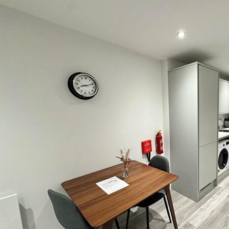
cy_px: 129
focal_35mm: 19
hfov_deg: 72.7
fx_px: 142
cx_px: 170
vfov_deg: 77.3
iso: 320
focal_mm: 2.22
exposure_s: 1/100
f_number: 2.2
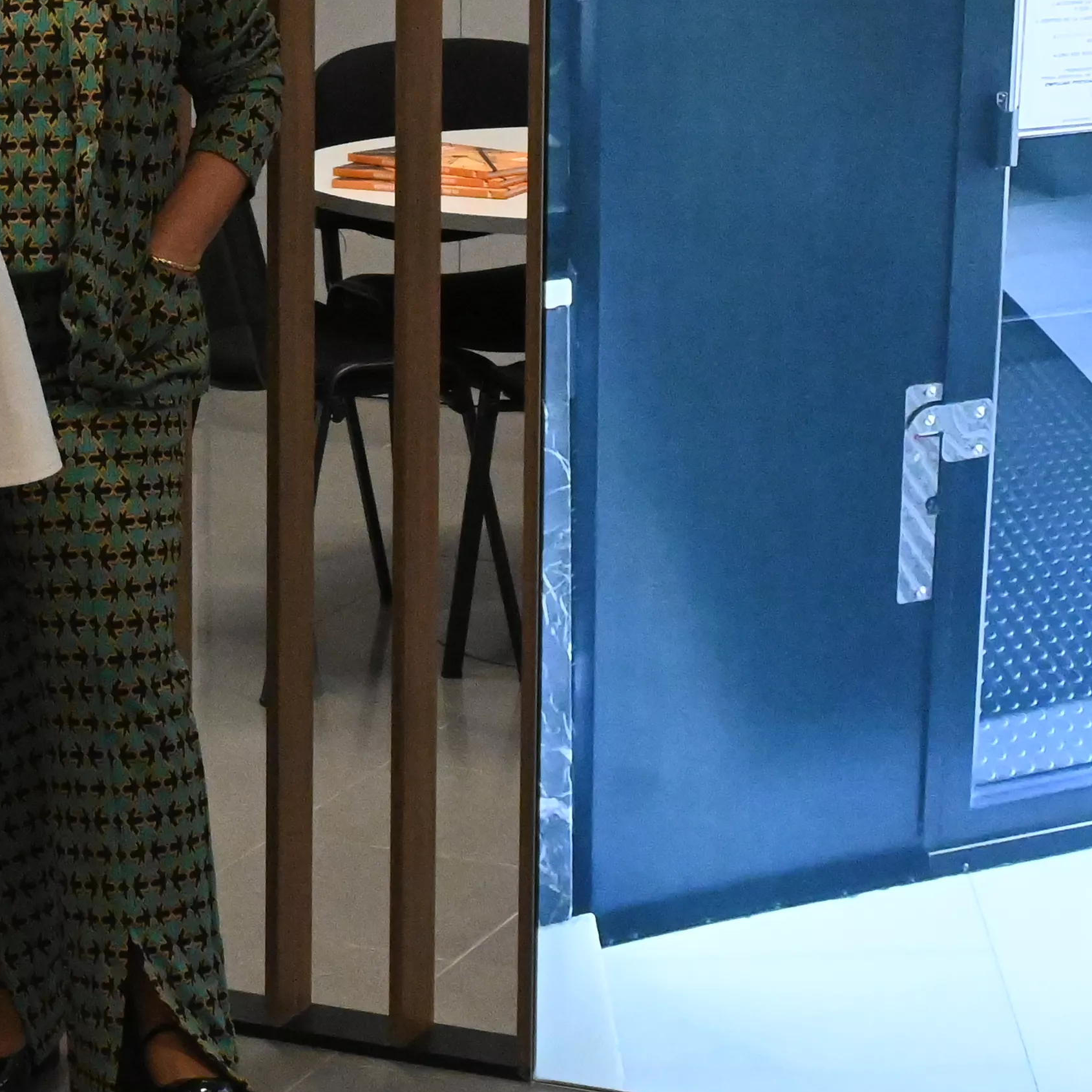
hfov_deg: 13.3
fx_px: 4497
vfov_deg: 13.8
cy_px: 268
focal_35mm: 126
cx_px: -408
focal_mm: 30
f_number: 9
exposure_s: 1/320
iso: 6400
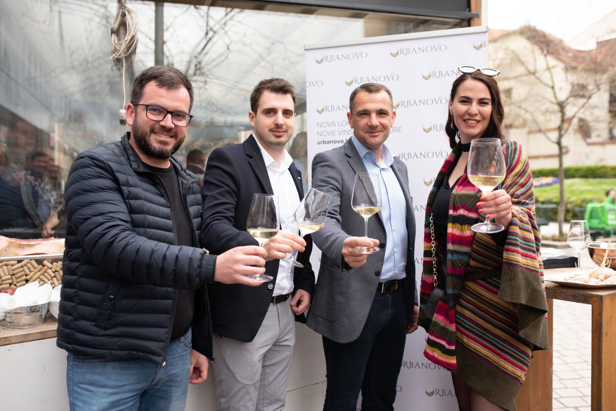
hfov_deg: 54.4
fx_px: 599
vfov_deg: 37.9
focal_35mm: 35
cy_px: 206
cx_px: 308
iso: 400
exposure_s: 1/800
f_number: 3.5
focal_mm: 35
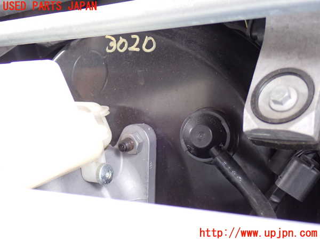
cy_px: 120
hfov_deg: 31.2
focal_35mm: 62
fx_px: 573
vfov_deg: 23.7
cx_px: 160
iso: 400
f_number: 3.6
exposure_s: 1/60
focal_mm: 11.09
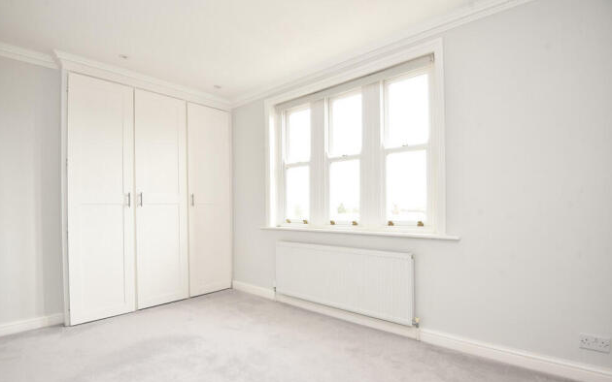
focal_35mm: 18
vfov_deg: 64.9
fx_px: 300
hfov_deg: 91.1
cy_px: 211
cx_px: 298
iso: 400
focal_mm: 17
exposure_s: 1/40
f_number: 7.1
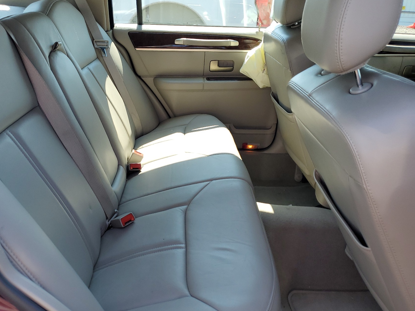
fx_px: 372
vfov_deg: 45.3
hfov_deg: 58.2
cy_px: 178
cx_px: 180
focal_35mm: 31
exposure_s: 1/526
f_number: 1.5
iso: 50
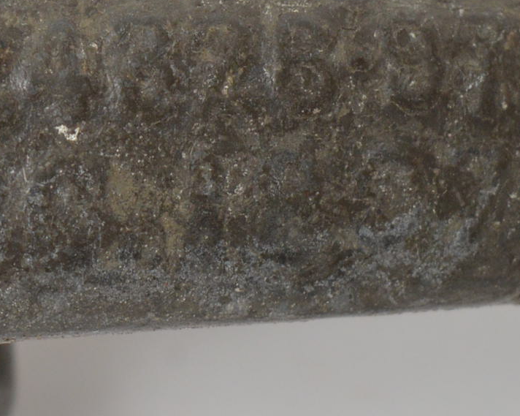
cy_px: 48
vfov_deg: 4.7
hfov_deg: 5.9
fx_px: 5030
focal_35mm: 327
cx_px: -66
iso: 400
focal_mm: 55
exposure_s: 1/80
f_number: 9
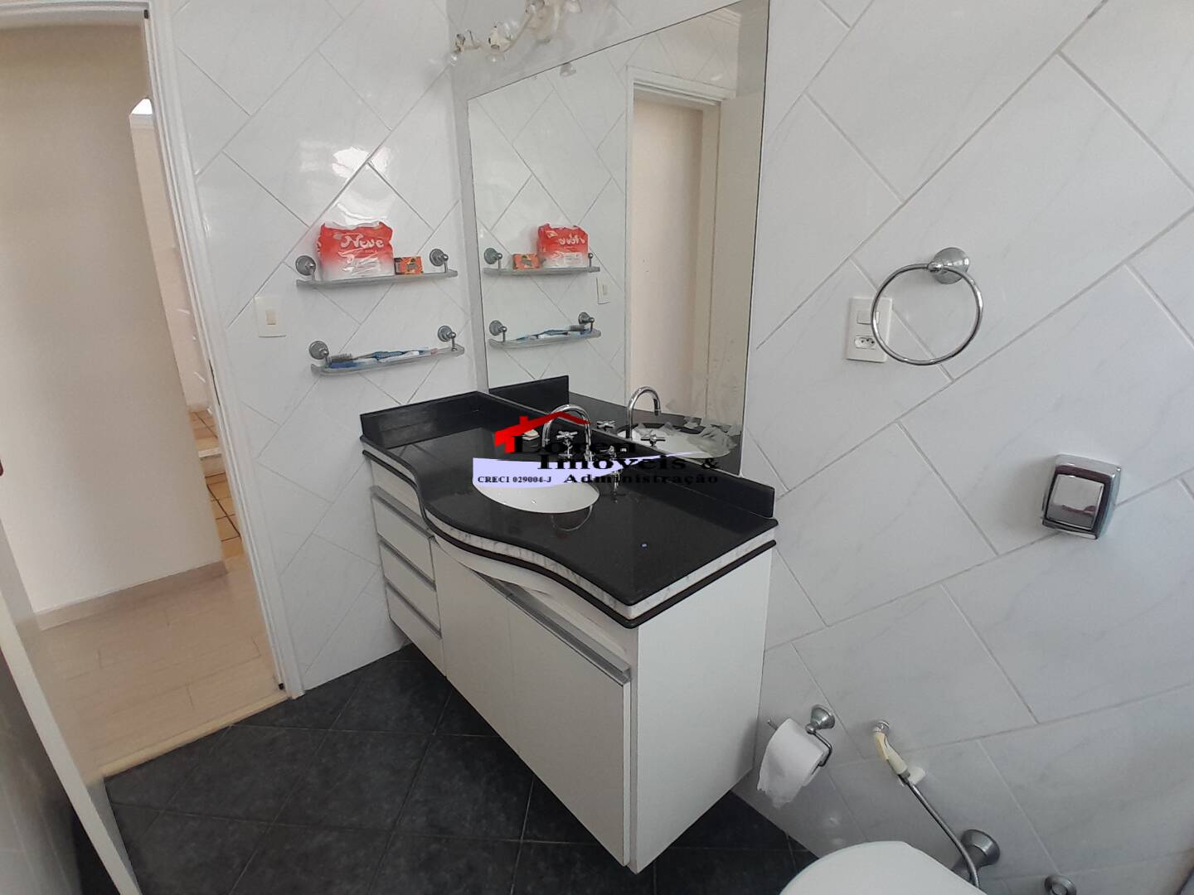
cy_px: 448
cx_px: 597
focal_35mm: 17
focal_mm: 1.46
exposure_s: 1/60
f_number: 2.2
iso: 64
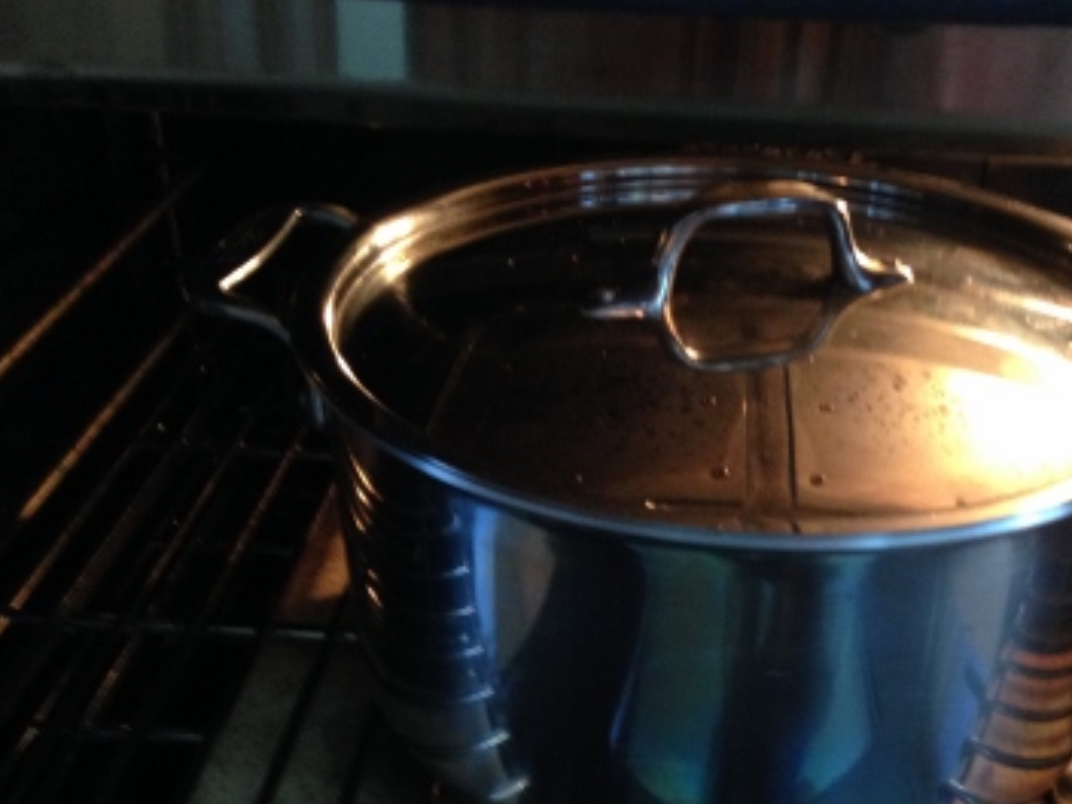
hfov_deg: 41.7
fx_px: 1394
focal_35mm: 45
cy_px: 509
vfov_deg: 32.0
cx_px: 691
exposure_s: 1/20
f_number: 2.4
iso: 320
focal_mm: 4.12
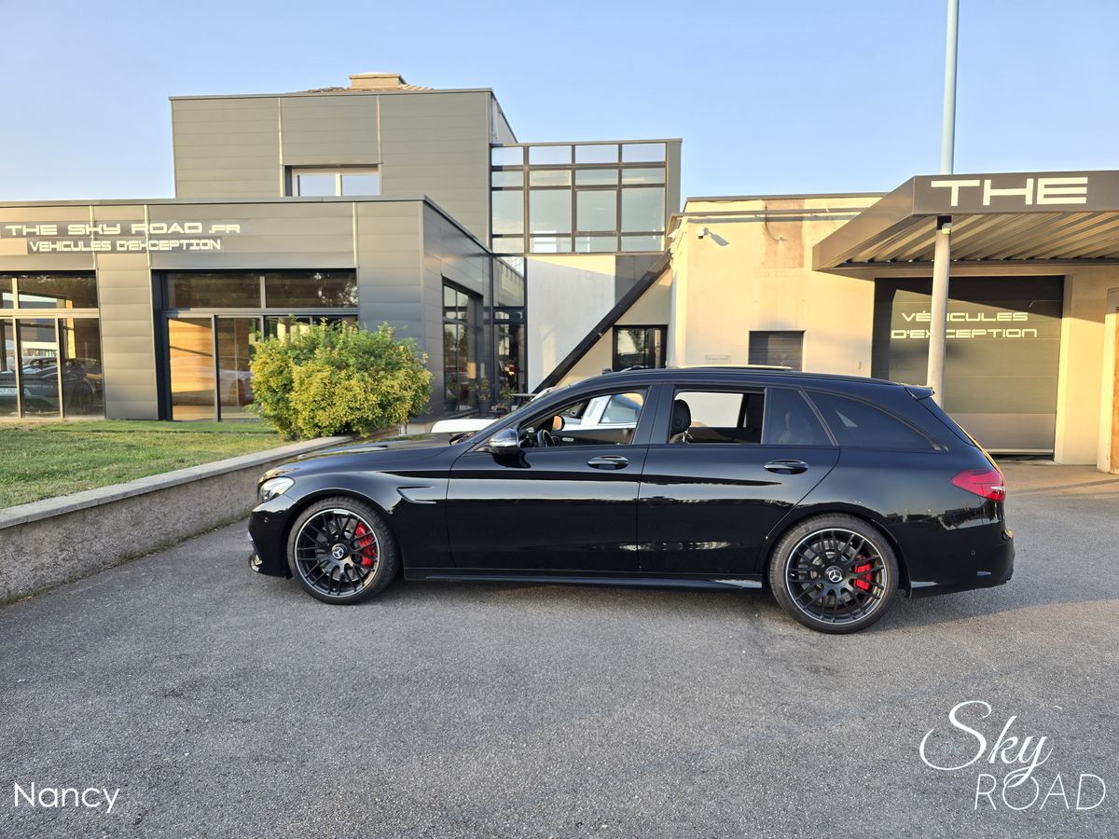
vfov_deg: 58.9
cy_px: 420
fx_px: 744
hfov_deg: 73.9
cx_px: 560
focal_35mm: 23
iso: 20
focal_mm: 6.3
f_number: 1.7
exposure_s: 1/180
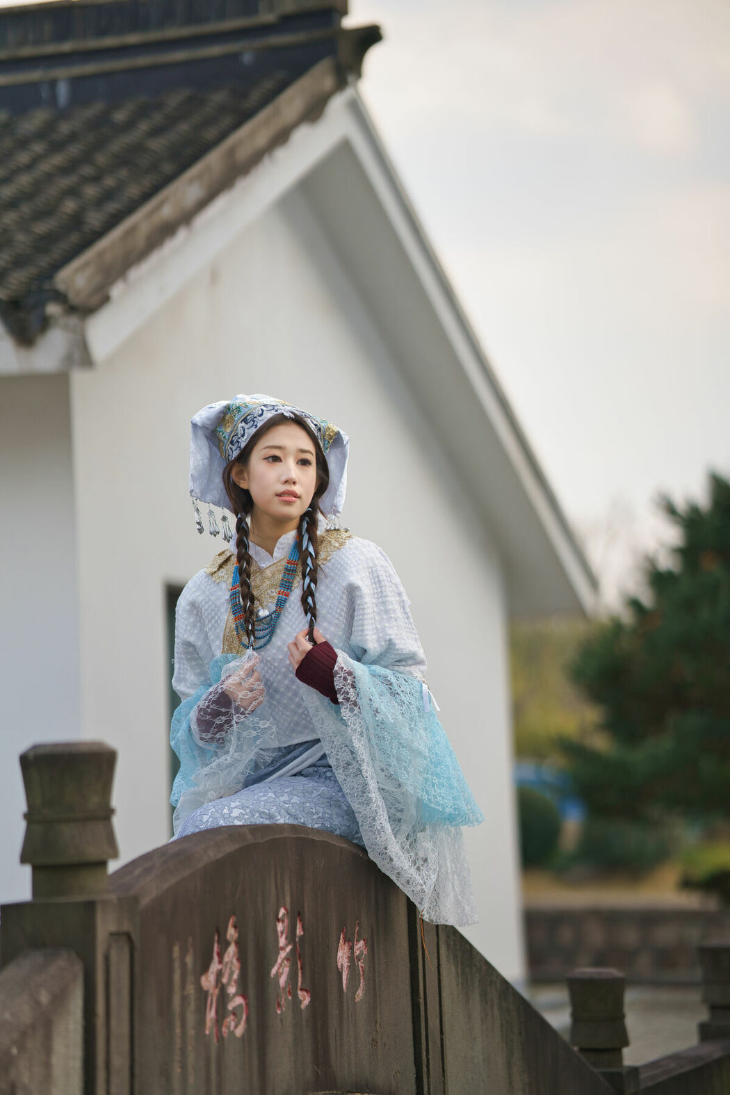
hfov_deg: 16.1
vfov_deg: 23.9
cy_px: 548
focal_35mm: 85
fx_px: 2585
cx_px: 365
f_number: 1.4
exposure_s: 1/3200
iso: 100
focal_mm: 85
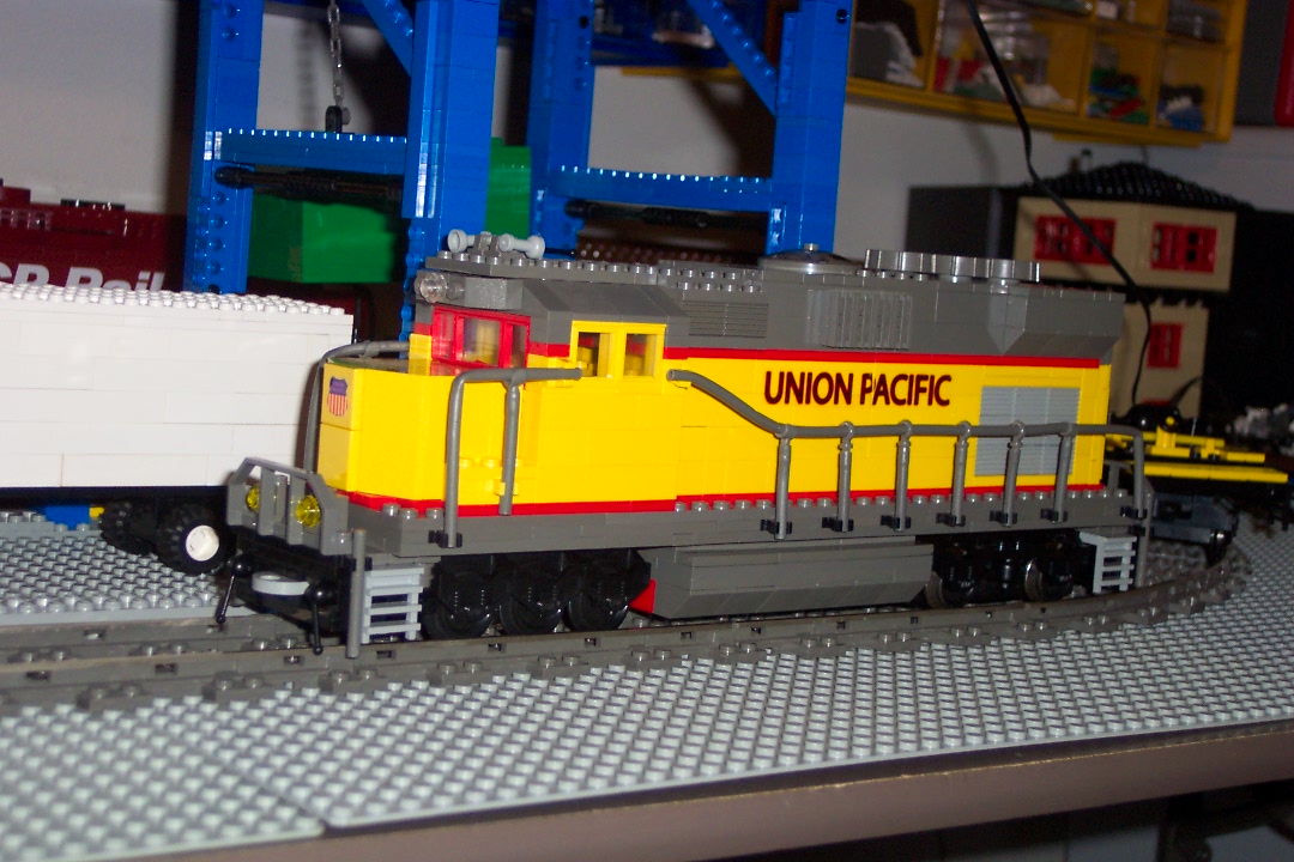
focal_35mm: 63
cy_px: 431
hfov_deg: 31.9
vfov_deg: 21.6
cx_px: 647
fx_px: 2264
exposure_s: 1/45
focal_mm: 13.3
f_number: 3.4
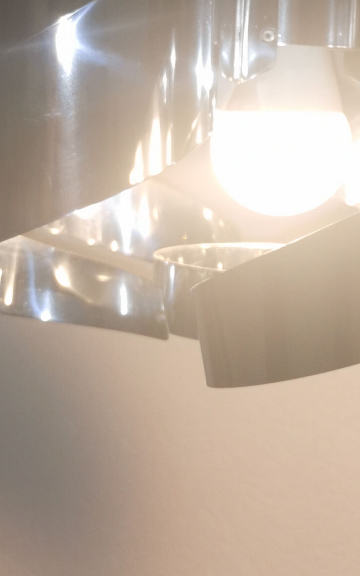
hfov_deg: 14.7
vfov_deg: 23.0
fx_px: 1382
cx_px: 306
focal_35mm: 88
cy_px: 67
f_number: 1.8
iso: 100
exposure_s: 1/100
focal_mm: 5.58
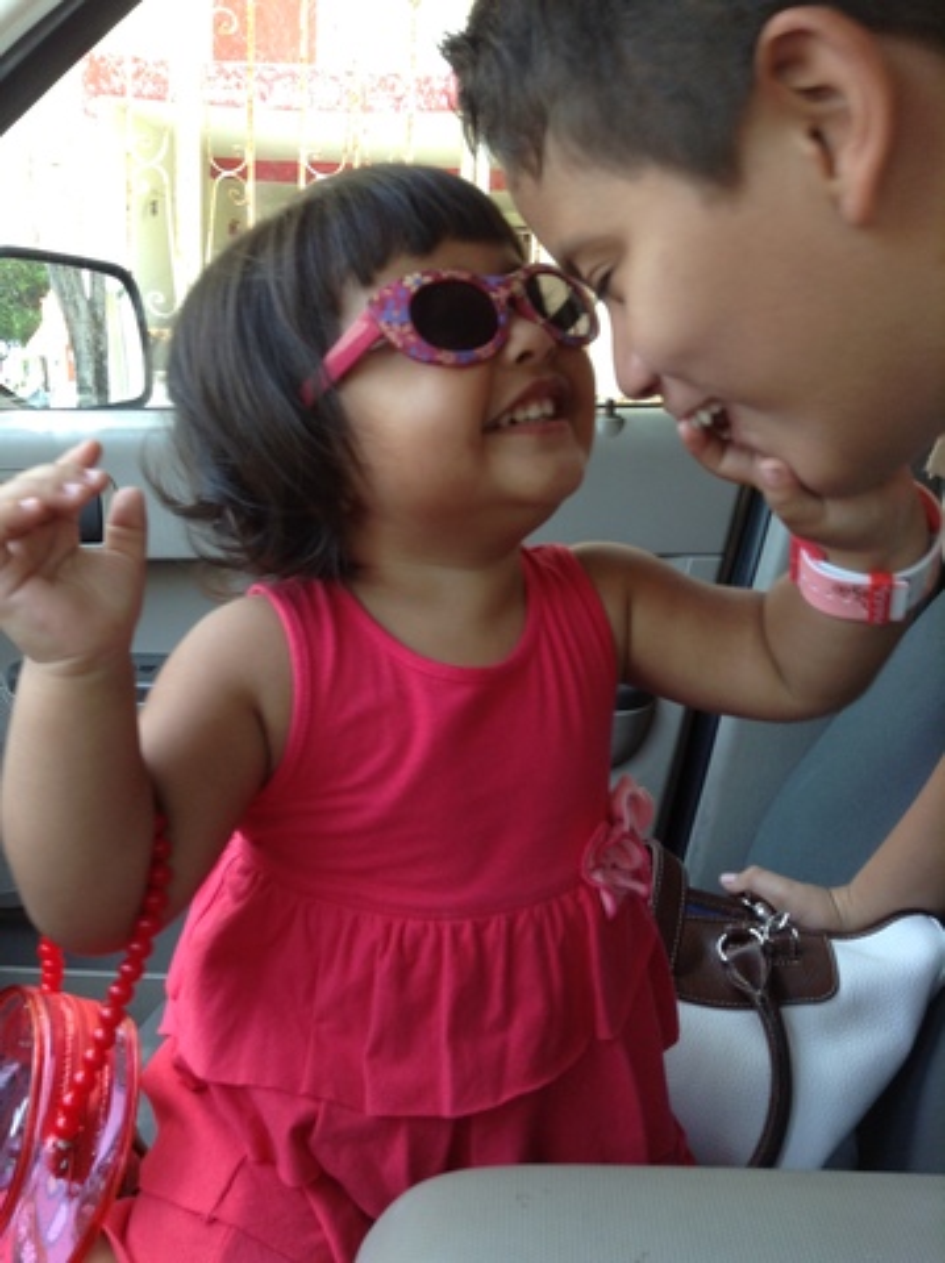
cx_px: 472
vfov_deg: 55.4
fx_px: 1203
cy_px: 632
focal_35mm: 33
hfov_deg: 42.9
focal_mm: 3.3
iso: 32
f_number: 2.4
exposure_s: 1/40
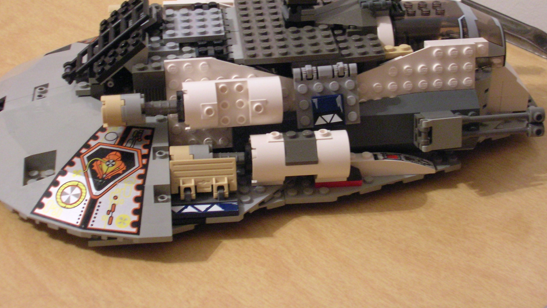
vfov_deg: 17.2
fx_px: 1015
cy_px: 113
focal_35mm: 70
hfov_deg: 30.2
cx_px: 277
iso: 200
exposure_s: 1/1.6
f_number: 3.5
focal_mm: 9.7
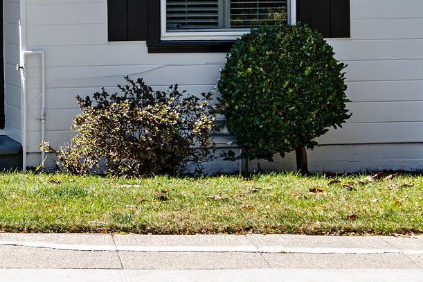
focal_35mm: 161
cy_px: -65
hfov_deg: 12.5
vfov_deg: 8.4
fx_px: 1891
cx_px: -40
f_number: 16
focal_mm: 48
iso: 64
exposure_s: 1/80
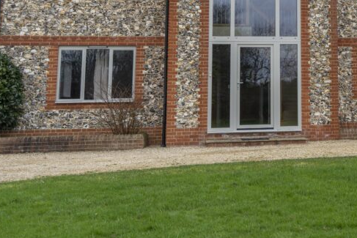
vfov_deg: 21.5
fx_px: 605
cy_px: 4
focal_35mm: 61
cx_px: 331
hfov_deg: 31.1
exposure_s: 1/320
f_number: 4.5
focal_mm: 29
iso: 400
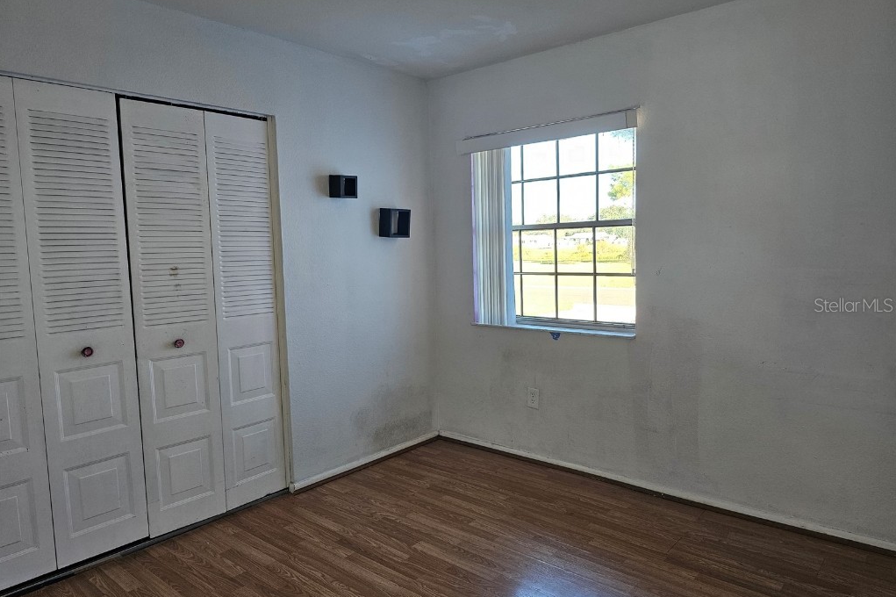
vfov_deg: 53.1
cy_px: 305
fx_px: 597
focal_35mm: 24
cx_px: 448
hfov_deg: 73.8
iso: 250
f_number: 1.7
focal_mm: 6.3
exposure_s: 1/207
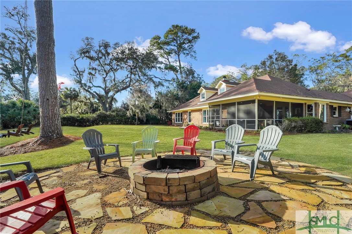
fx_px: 171
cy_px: 117
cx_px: 176
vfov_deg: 68.8
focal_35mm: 18
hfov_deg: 91.6
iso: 320
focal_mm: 17.5
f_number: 9
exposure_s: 1/400
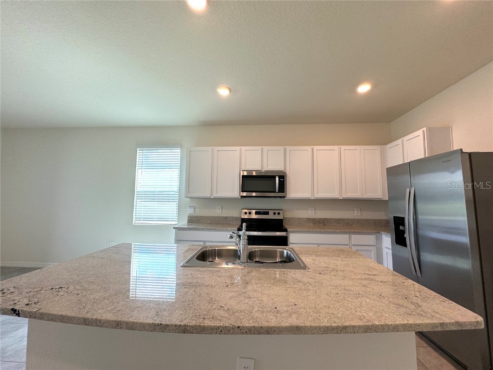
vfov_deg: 85.7
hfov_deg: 102.1
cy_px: 185
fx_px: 199
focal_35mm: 14
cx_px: 246
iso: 100
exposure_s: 1/120
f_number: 2.2
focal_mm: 2.22
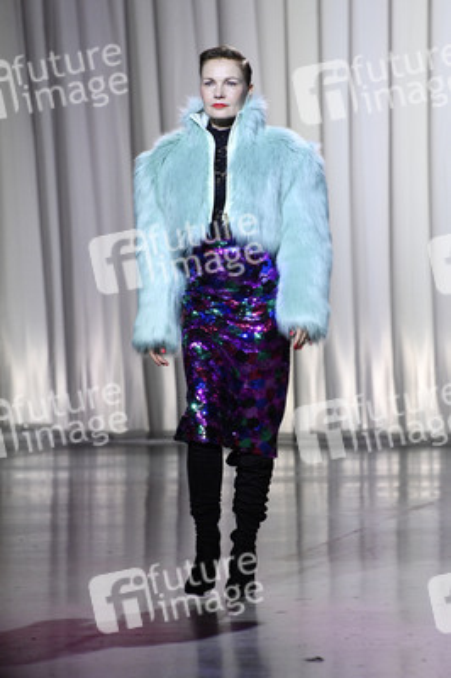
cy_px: 339
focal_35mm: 300
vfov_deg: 6.9
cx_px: 226
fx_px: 5647
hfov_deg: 4.6
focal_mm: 300
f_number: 7.1
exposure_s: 1/250
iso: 4000
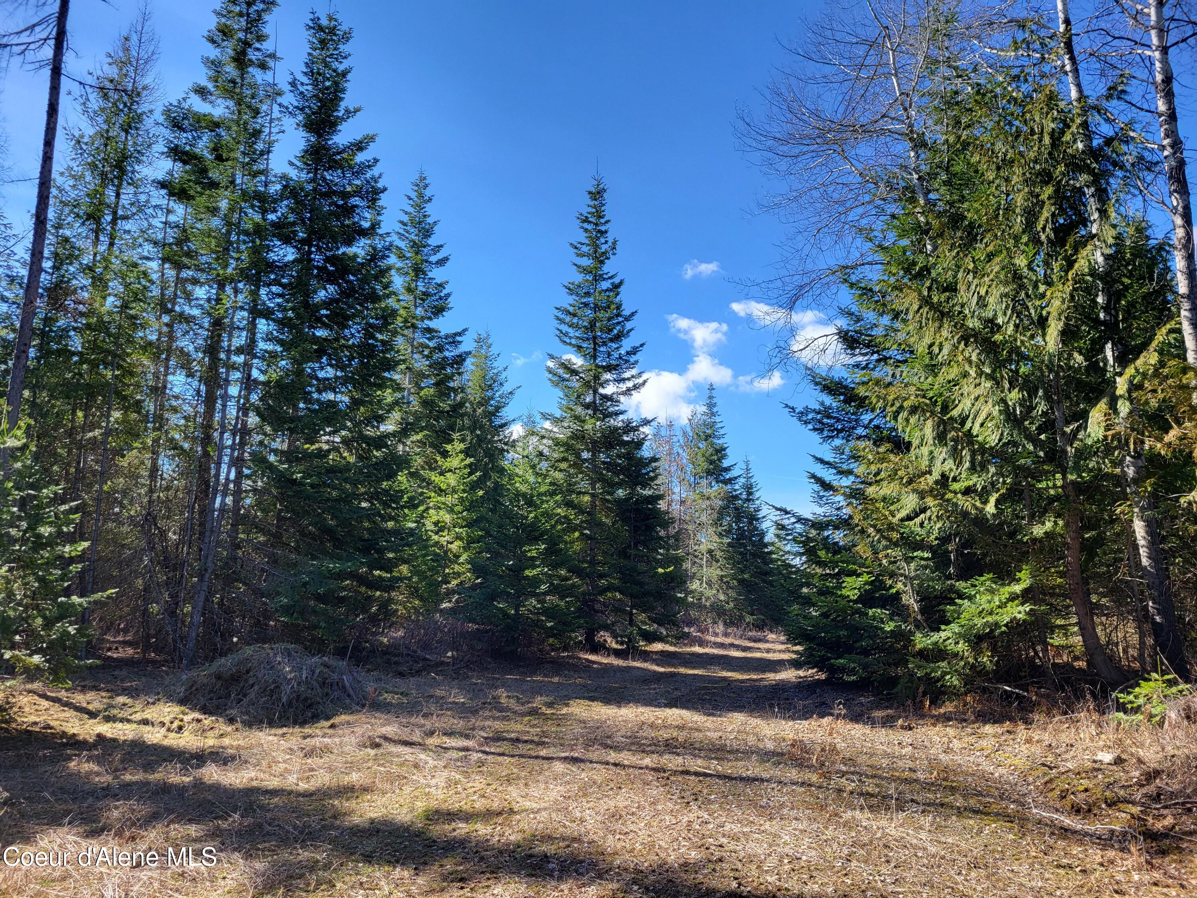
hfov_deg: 67.3
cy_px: 449
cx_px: 598
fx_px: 899
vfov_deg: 53.1
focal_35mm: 26
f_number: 1.8
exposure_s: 1/1126
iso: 40
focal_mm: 5.4
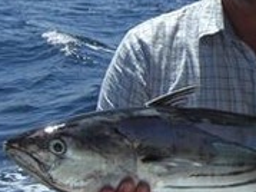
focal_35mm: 134
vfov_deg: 11.1
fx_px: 990
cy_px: 85
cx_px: 443
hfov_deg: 13.4
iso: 80
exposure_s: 1/320
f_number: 8
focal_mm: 7.9
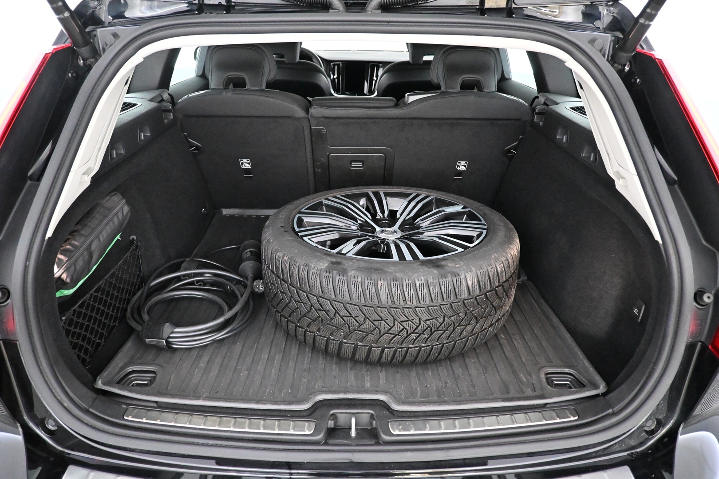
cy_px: 240
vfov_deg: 53.1
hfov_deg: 73.7
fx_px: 479
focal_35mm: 24
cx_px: 360
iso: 9000
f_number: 3.5
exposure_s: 1/60
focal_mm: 16
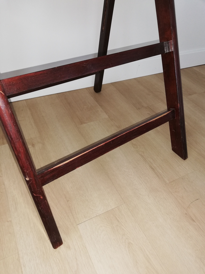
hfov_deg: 53.1
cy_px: 137
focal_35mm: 26
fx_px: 205
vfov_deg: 67.3
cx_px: 102
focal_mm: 3.81
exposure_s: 1/33.3
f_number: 2.2
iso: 160
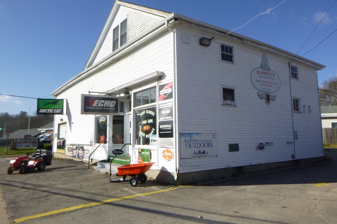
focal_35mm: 27
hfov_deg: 67.4
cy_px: 102
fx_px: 253
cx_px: 170
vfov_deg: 47.9
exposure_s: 1/800
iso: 100
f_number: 3.9
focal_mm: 4.5
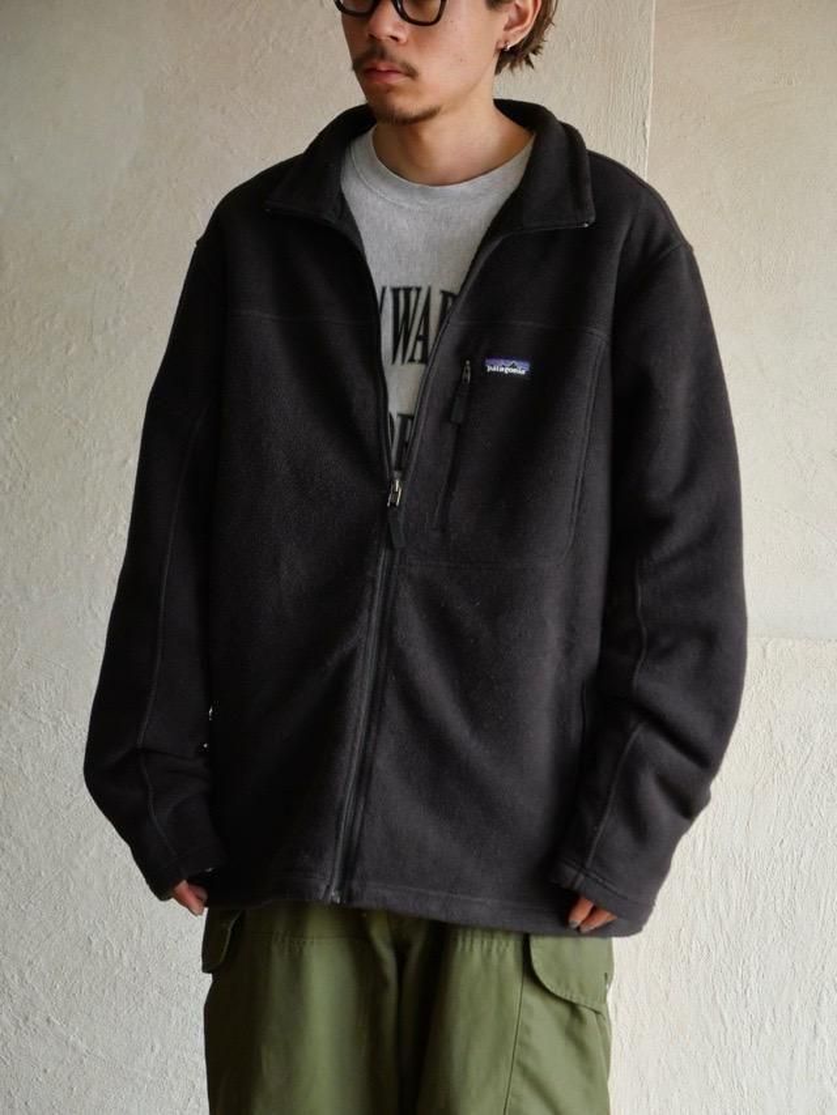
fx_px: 3481
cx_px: 418
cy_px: 558
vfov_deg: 18.2
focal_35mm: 108
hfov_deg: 13.7
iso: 2000
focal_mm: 54
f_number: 4
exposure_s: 1/125
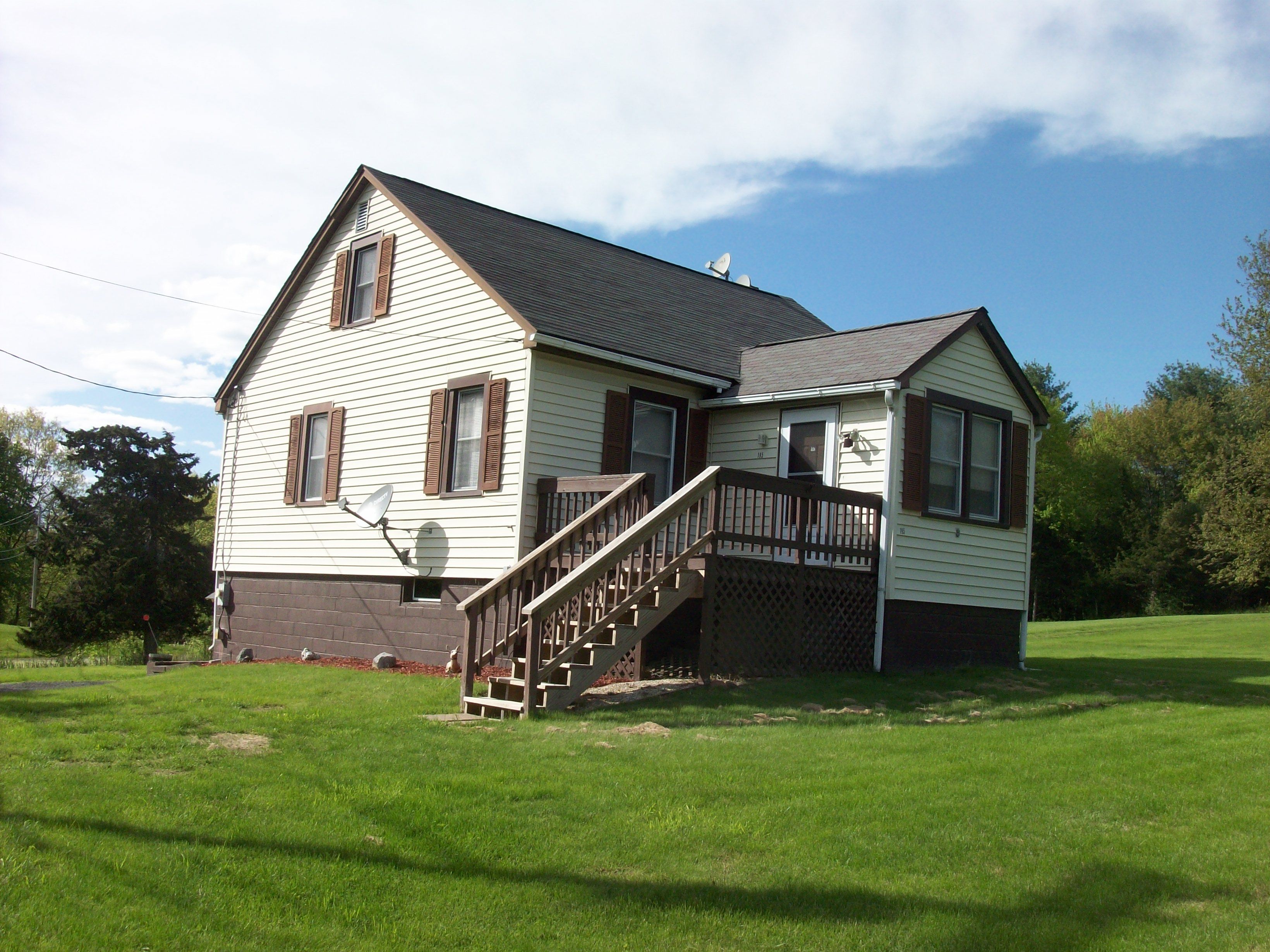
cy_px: 476
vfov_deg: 41.8
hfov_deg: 54.0
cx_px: 635
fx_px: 1247
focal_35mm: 34
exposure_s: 1/310
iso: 64
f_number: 5.5
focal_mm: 5.7
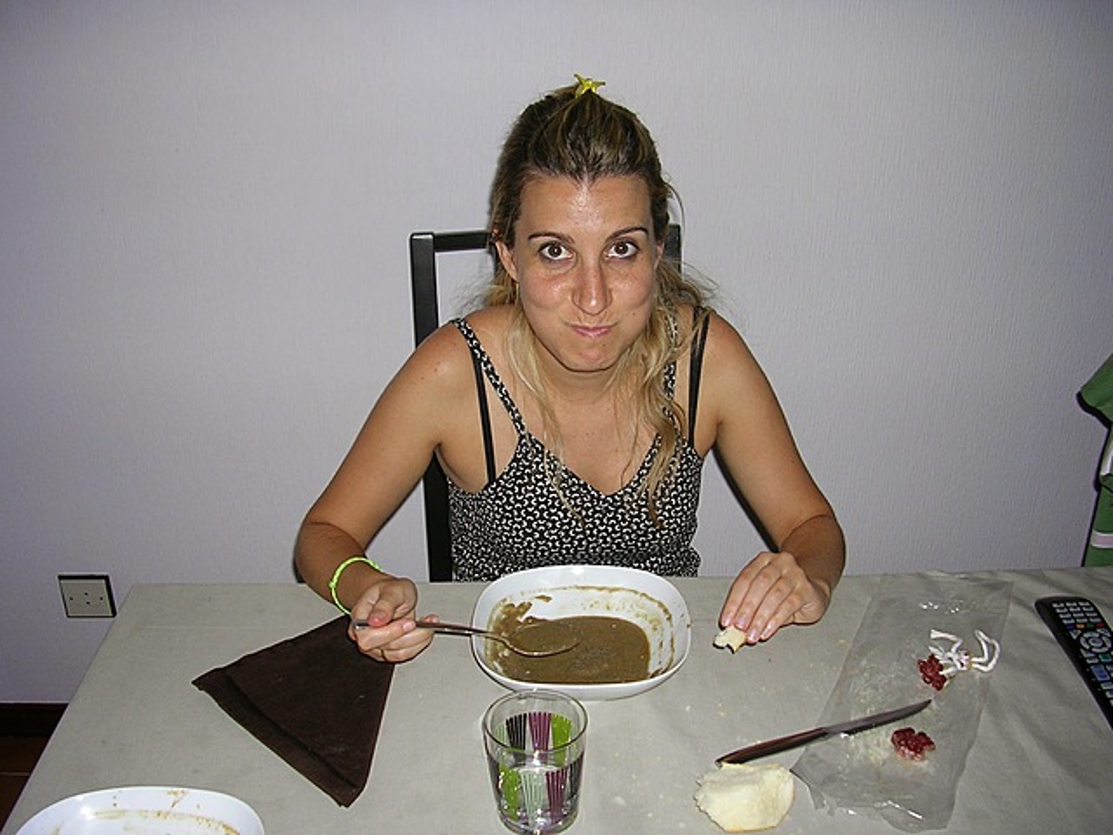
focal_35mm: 38
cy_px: 418
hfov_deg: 49.0
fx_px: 1222
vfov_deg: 37.7
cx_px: 556
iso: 50
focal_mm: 5.8
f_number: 2.8
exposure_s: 1/60.1
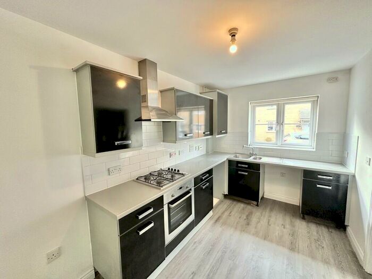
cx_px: 186
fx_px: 150
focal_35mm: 14
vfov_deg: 85.7
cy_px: 140
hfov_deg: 102.1
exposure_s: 1/99
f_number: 2.2
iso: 200
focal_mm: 2.22
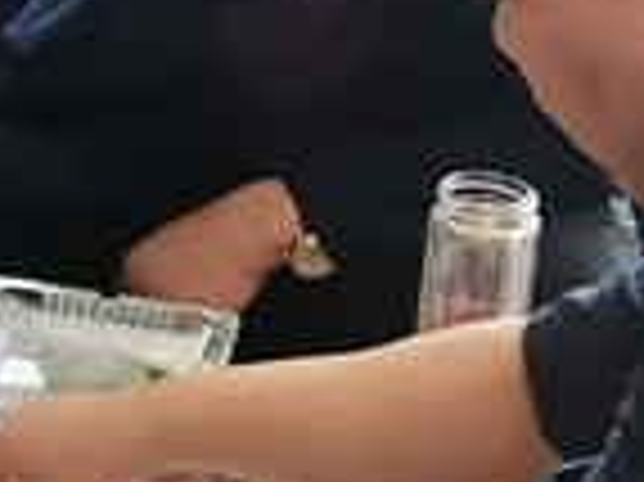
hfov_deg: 9.9
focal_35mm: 179
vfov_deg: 8.2
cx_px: -806
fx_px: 3327
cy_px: 23
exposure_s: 1/50
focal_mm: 5.58
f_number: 1.8
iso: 160
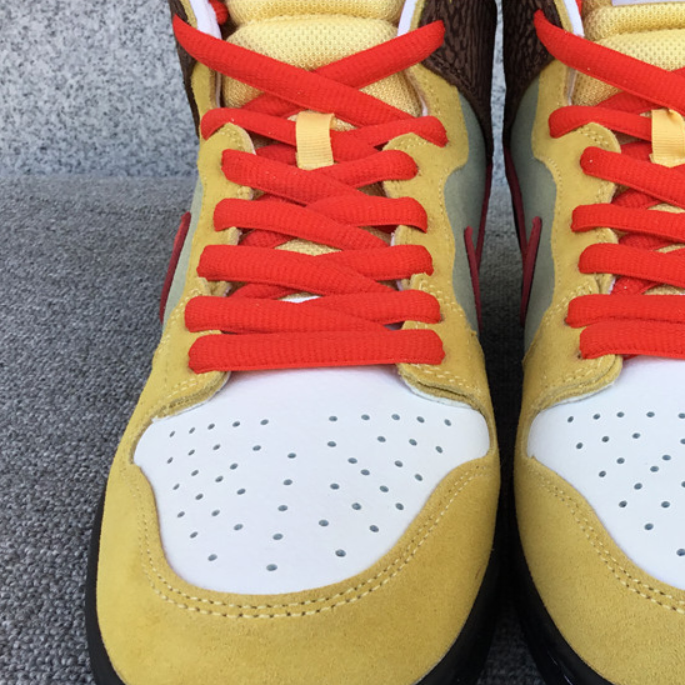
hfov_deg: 36.5
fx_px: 1007
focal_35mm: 45
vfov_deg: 37.4
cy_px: 418
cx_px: 530
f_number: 2.4
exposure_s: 1/206
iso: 25
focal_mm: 3.3
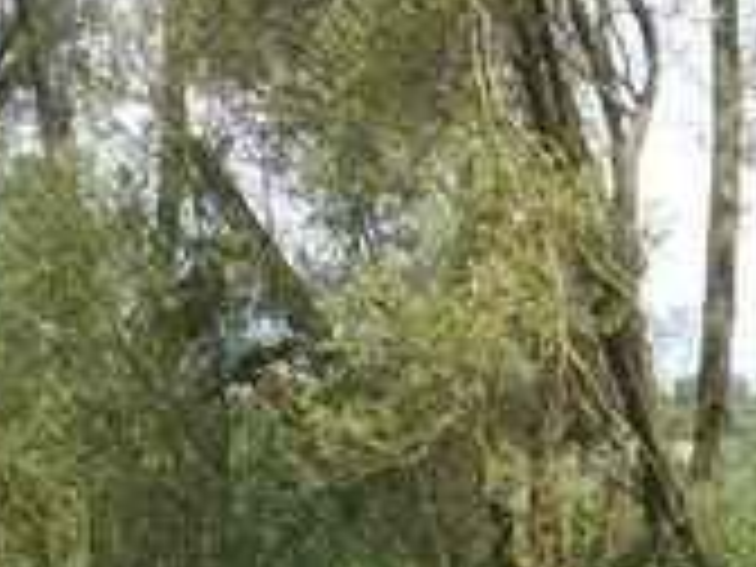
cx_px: 252
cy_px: 1170
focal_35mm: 170
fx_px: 3713
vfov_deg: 8.3
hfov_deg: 11.6
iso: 50
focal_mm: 6.3
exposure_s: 1/478
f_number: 2.8
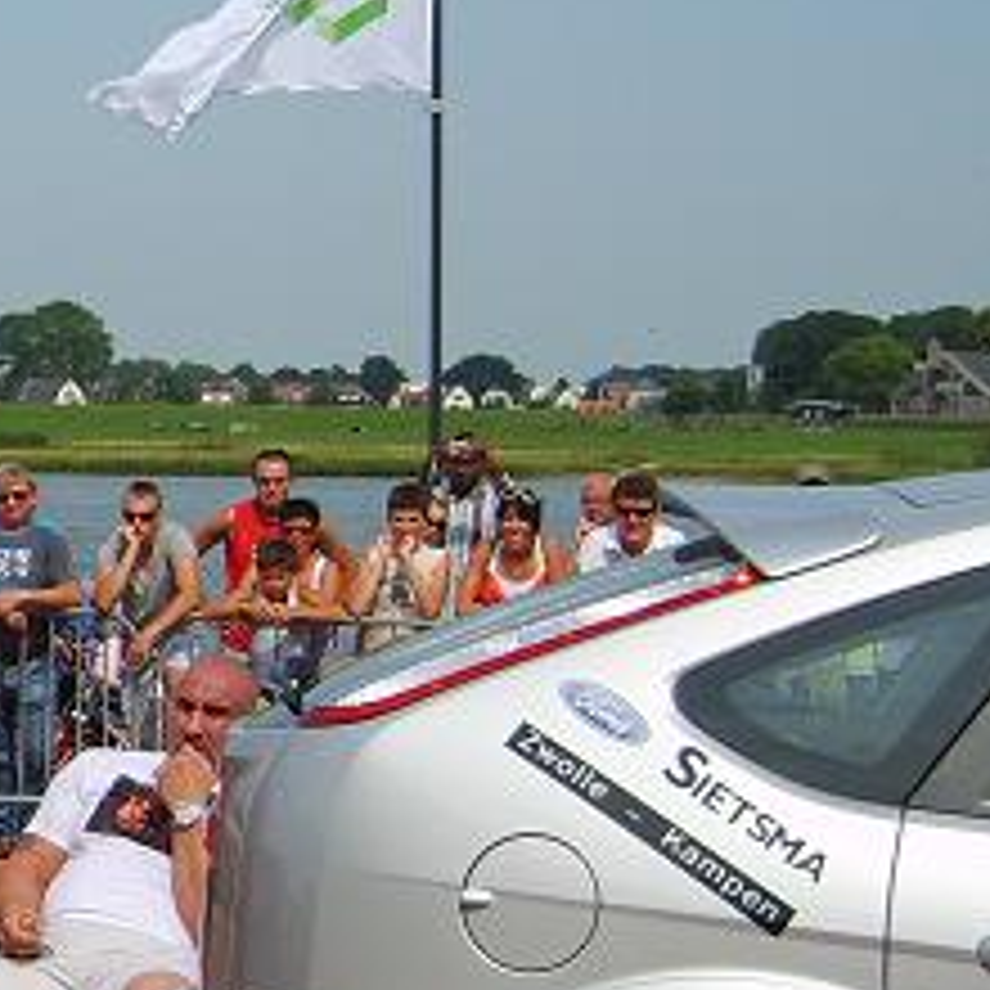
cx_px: -252
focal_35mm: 115
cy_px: 626
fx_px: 3721
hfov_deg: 14.6
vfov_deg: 15.1
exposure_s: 1/250
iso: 50
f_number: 7.1
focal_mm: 7.4
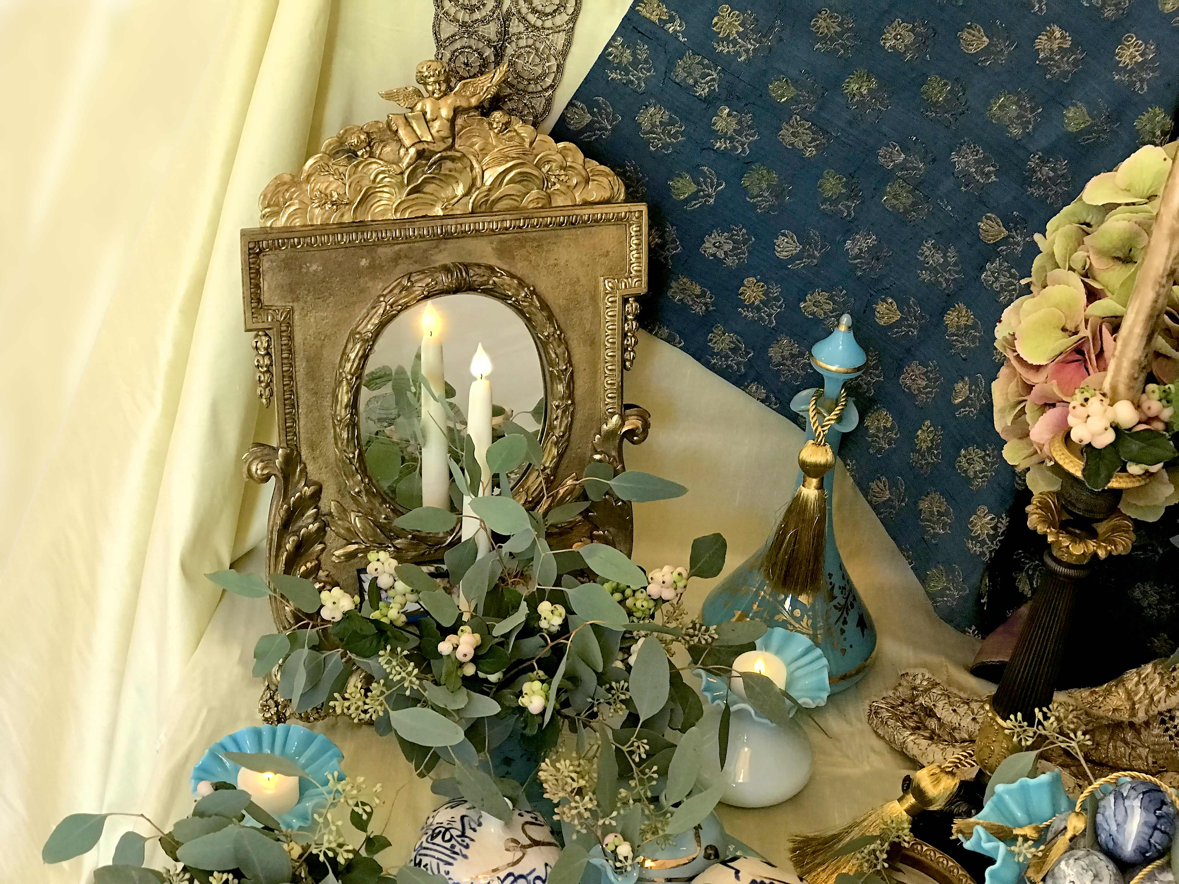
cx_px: 590
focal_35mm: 57
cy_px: 442
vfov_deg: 25.7
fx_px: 1941
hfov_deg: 33.8
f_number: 2.8
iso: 250
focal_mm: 6.6
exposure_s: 1/50
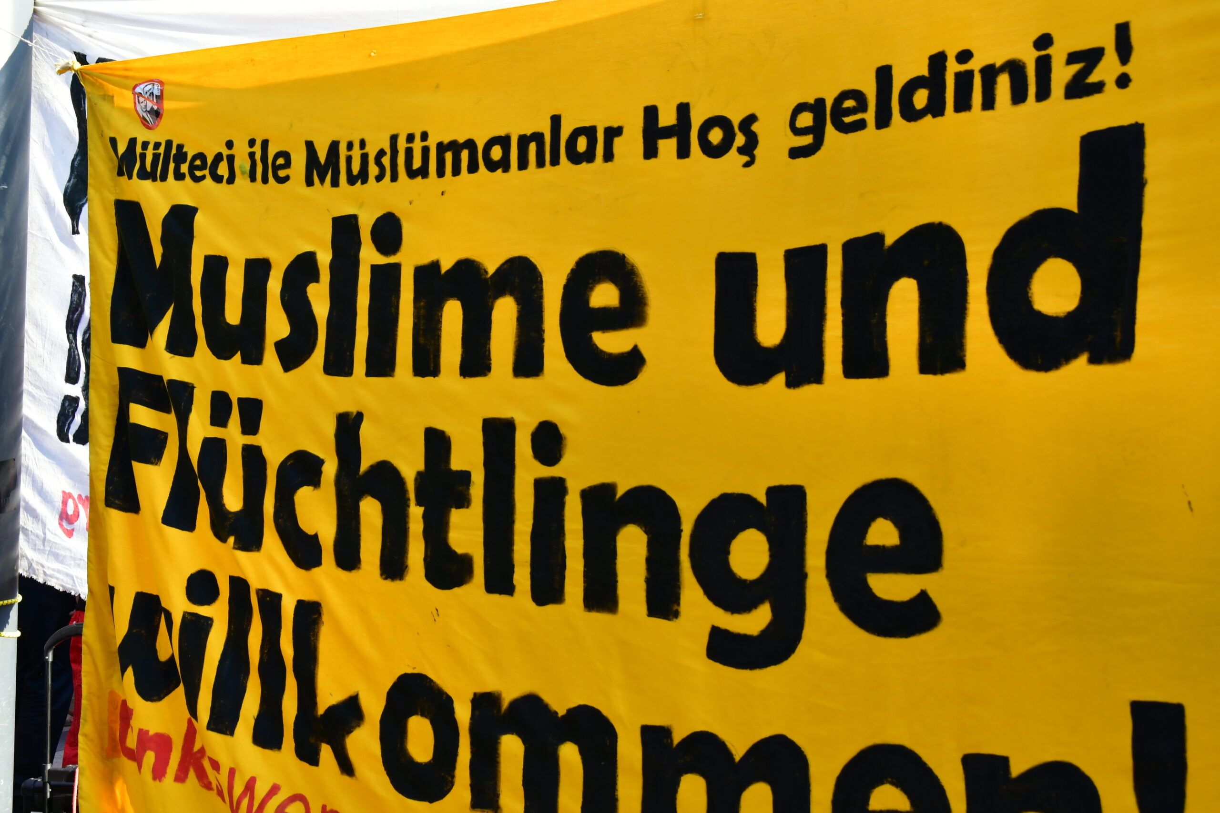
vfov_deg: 26.5
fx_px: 1728
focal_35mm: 51
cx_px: 610
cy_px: 406
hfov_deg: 38.9
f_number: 9
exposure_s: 1/125
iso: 400
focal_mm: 34
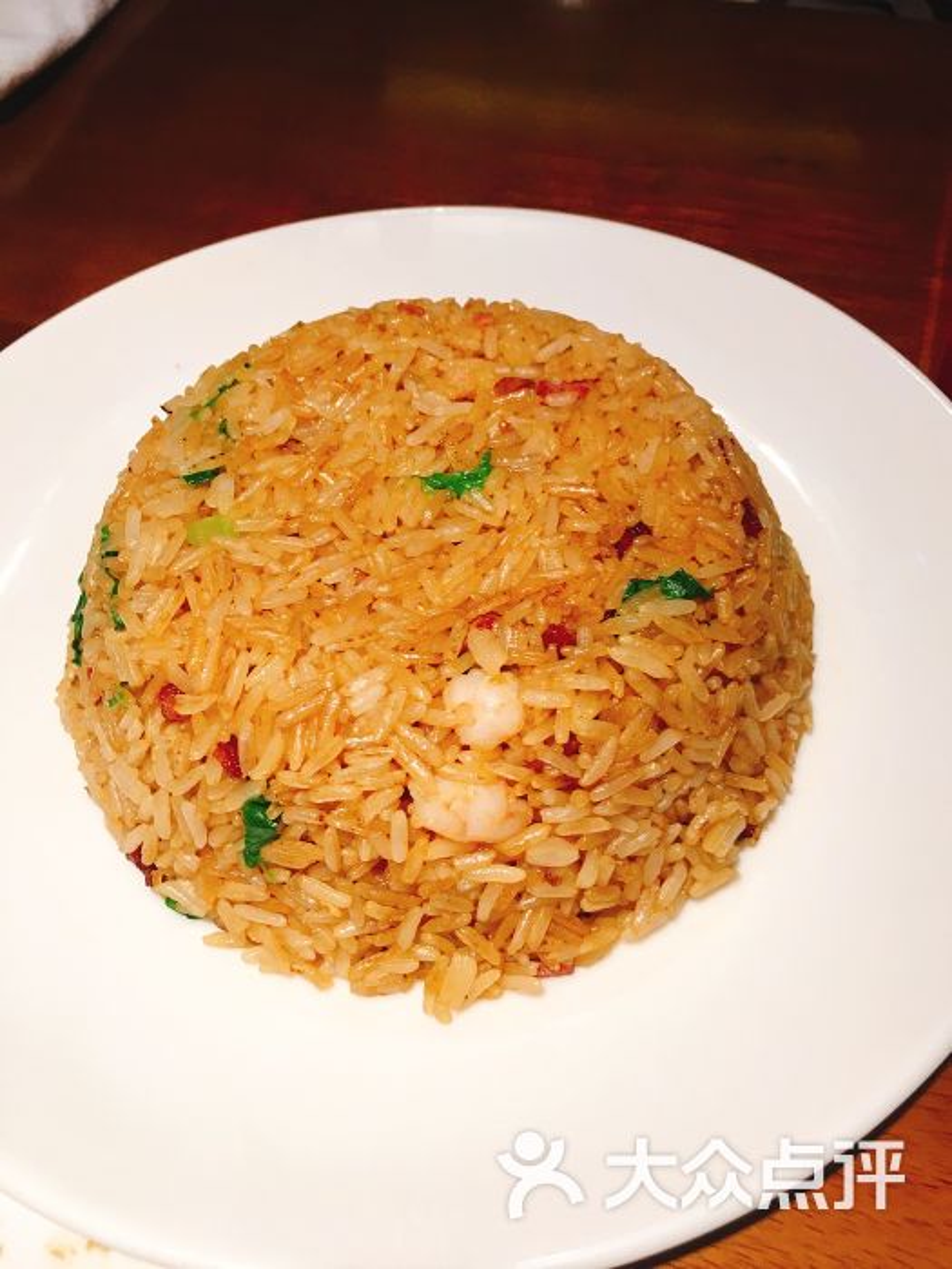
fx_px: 1063
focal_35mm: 29
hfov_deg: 48.2
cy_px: 634
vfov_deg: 61.7
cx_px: 476
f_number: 2.2
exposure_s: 1/33
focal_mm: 4.15
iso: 40
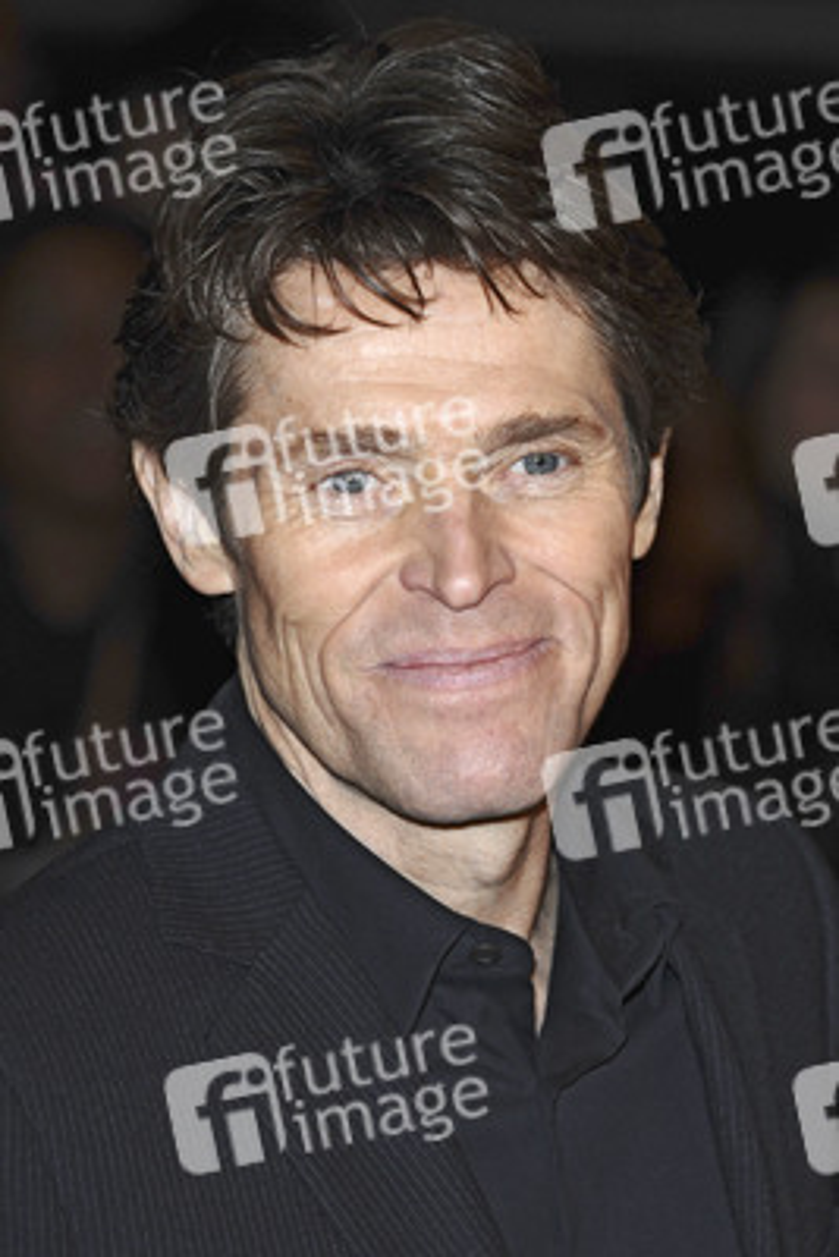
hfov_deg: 7.0
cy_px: 628
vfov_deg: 10.5
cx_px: 420
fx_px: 6810
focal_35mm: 195
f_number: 4.5
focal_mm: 130
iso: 320
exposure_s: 1/200
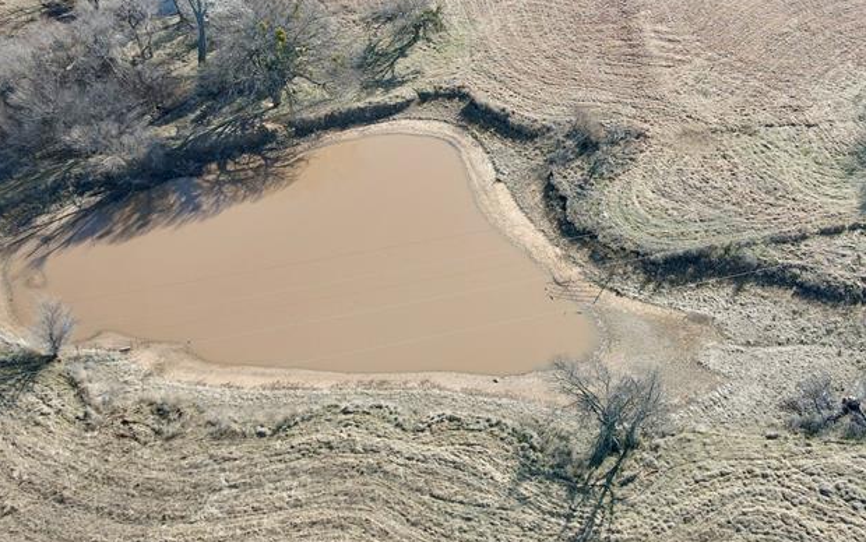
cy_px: 102
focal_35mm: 42
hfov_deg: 46.4
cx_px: 577
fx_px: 992
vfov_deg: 29.8
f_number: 2.8
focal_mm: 4.5
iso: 100
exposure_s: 1/240
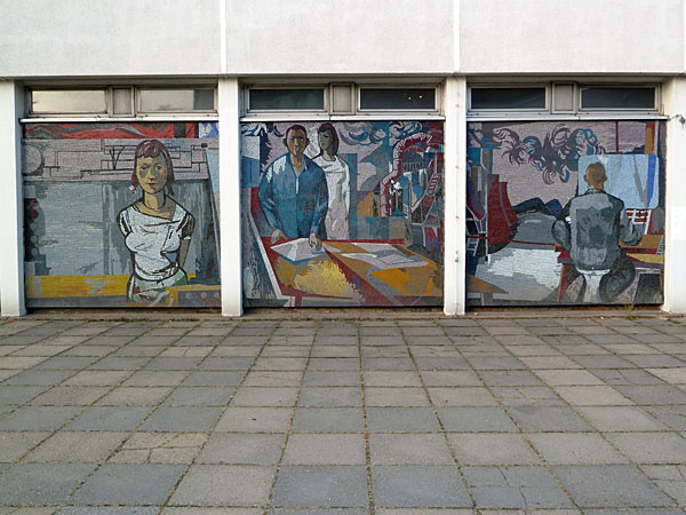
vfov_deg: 46.8
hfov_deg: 60.0
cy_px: 258
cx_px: 343
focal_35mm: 30
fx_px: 595
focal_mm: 5
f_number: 3.4
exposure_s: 1/40
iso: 80
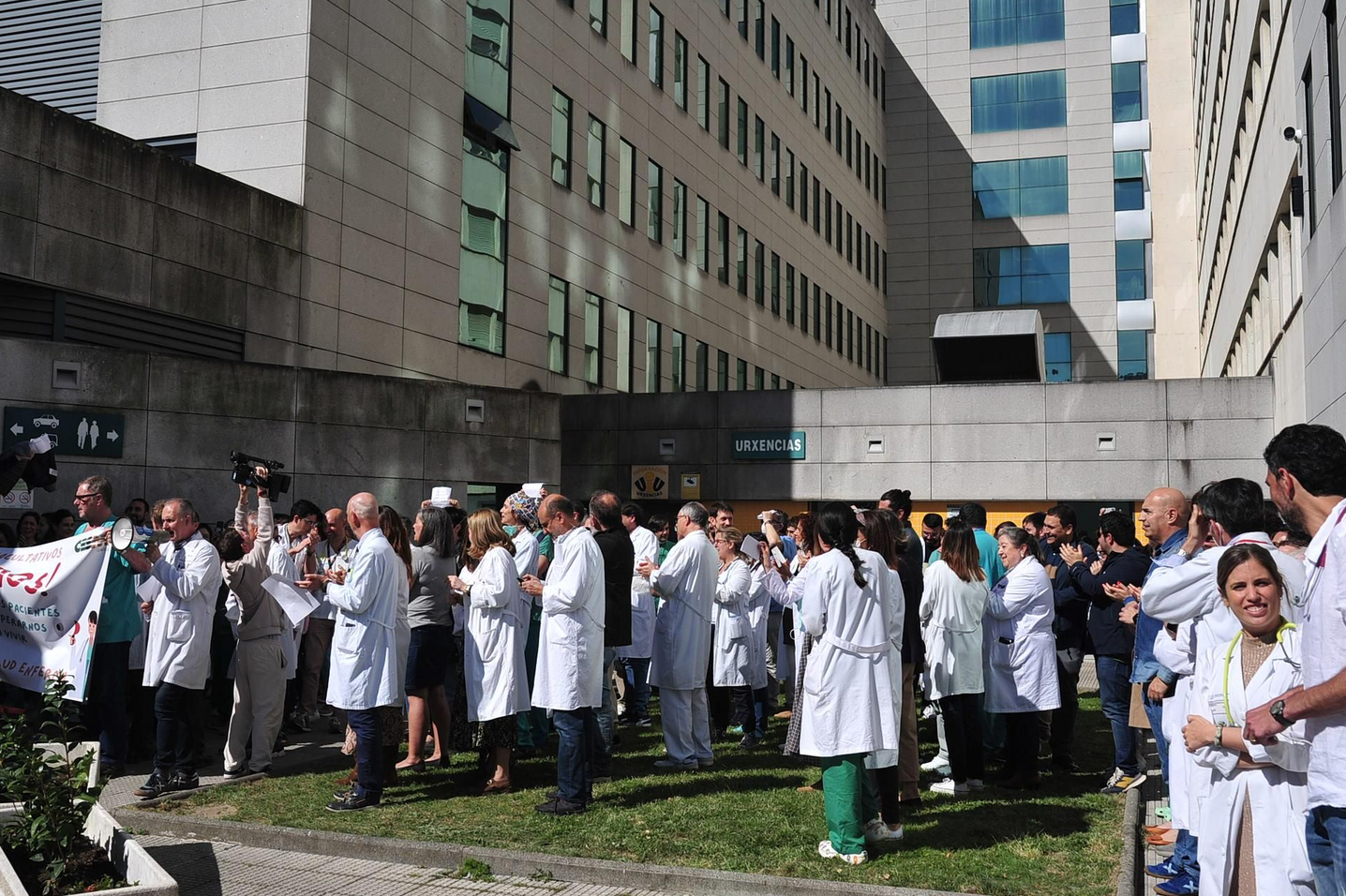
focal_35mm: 39
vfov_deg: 34.2
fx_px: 1457
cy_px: 412
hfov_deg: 49.5
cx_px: 619
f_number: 8
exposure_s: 1/2000
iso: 400
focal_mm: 35
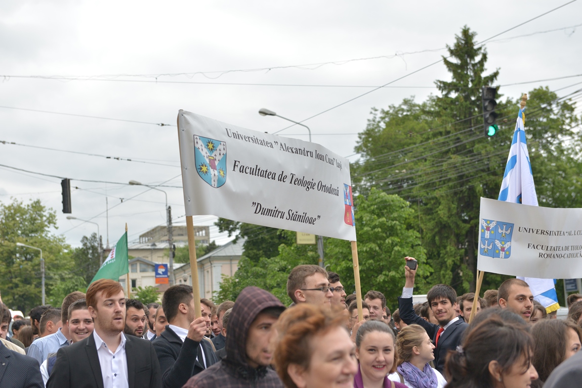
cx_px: 291
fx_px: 1132
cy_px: 194
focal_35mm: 70
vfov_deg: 19.5
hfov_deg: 28.8
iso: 800
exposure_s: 1/1250
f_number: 4.5
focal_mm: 70
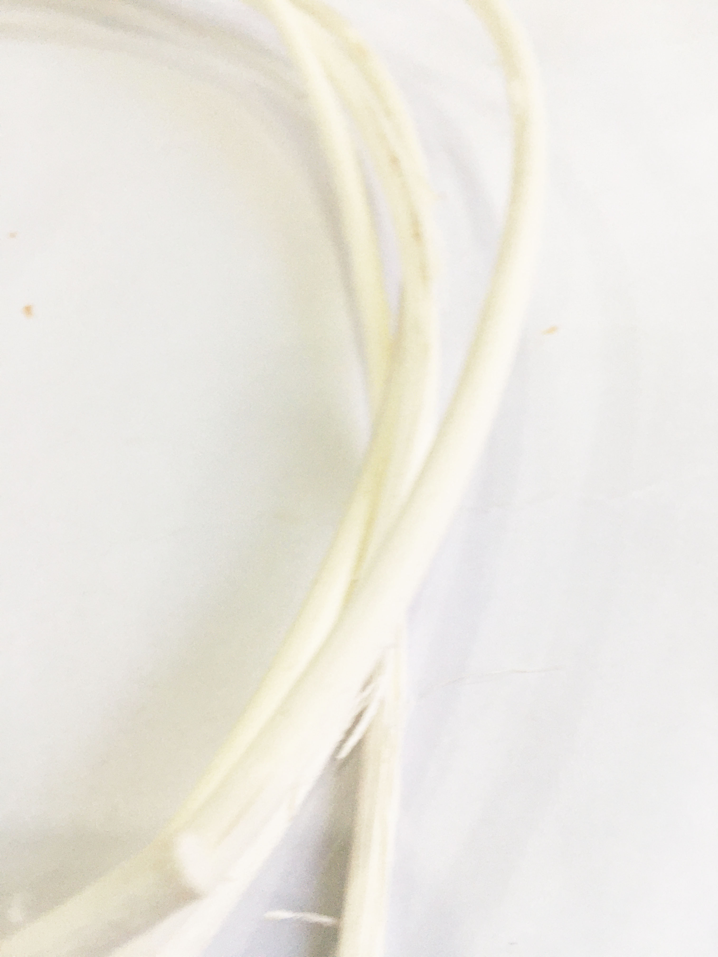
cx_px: 359
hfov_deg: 48.2
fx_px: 802
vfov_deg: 61.7
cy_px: 478
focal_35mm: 29
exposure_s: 1/33
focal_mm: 4.15
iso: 32
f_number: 2.2
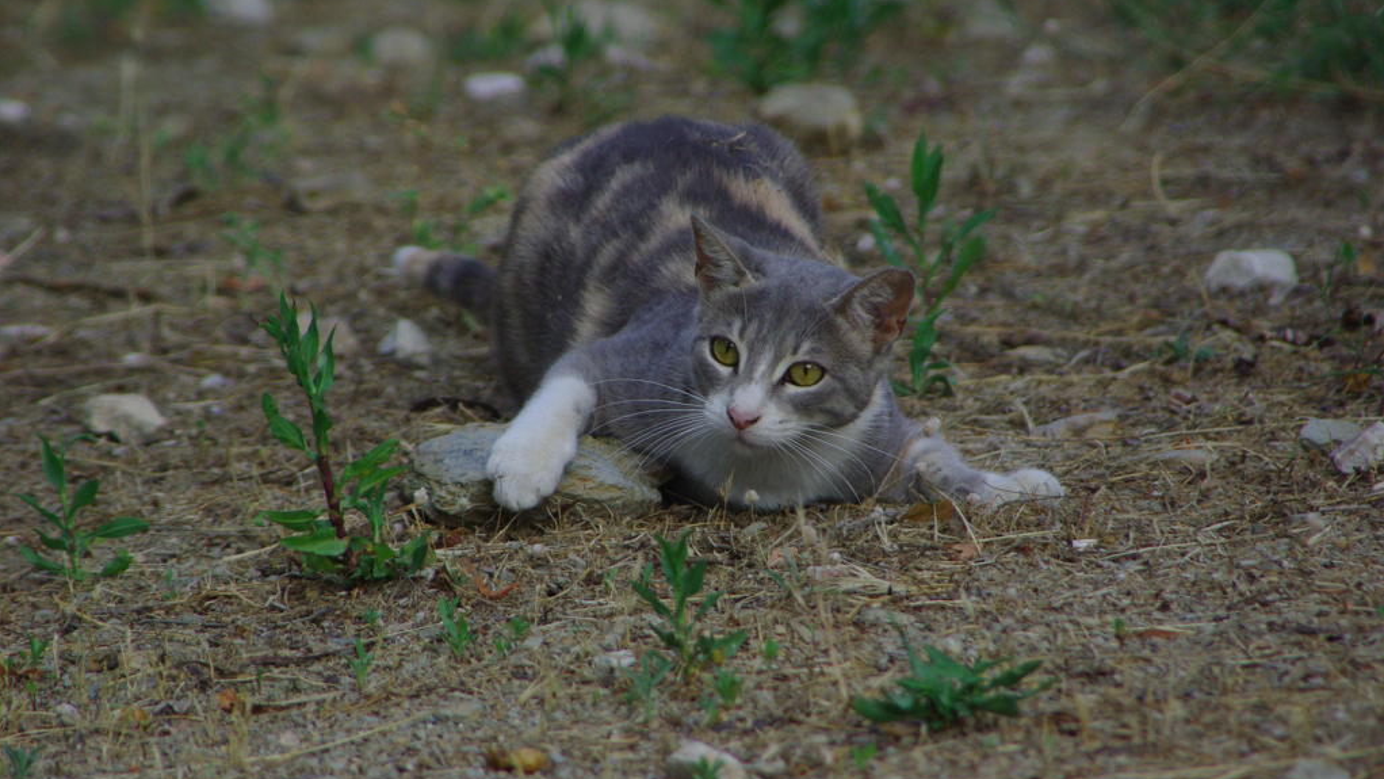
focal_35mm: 473
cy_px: 339
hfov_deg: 4.6
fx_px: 17359
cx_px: 692
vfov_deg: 2.6
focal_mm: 300
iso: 400
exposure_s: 1/500
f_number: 6.3
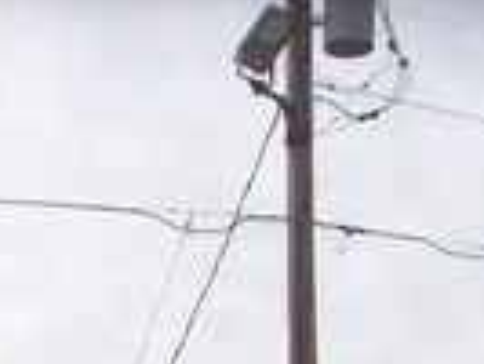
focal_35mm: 135
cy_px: 675
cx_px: -124
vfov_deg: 10.3
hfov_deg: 14.1
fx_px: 1889
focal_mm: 6
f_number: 4.8
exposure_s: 1/460
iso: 80
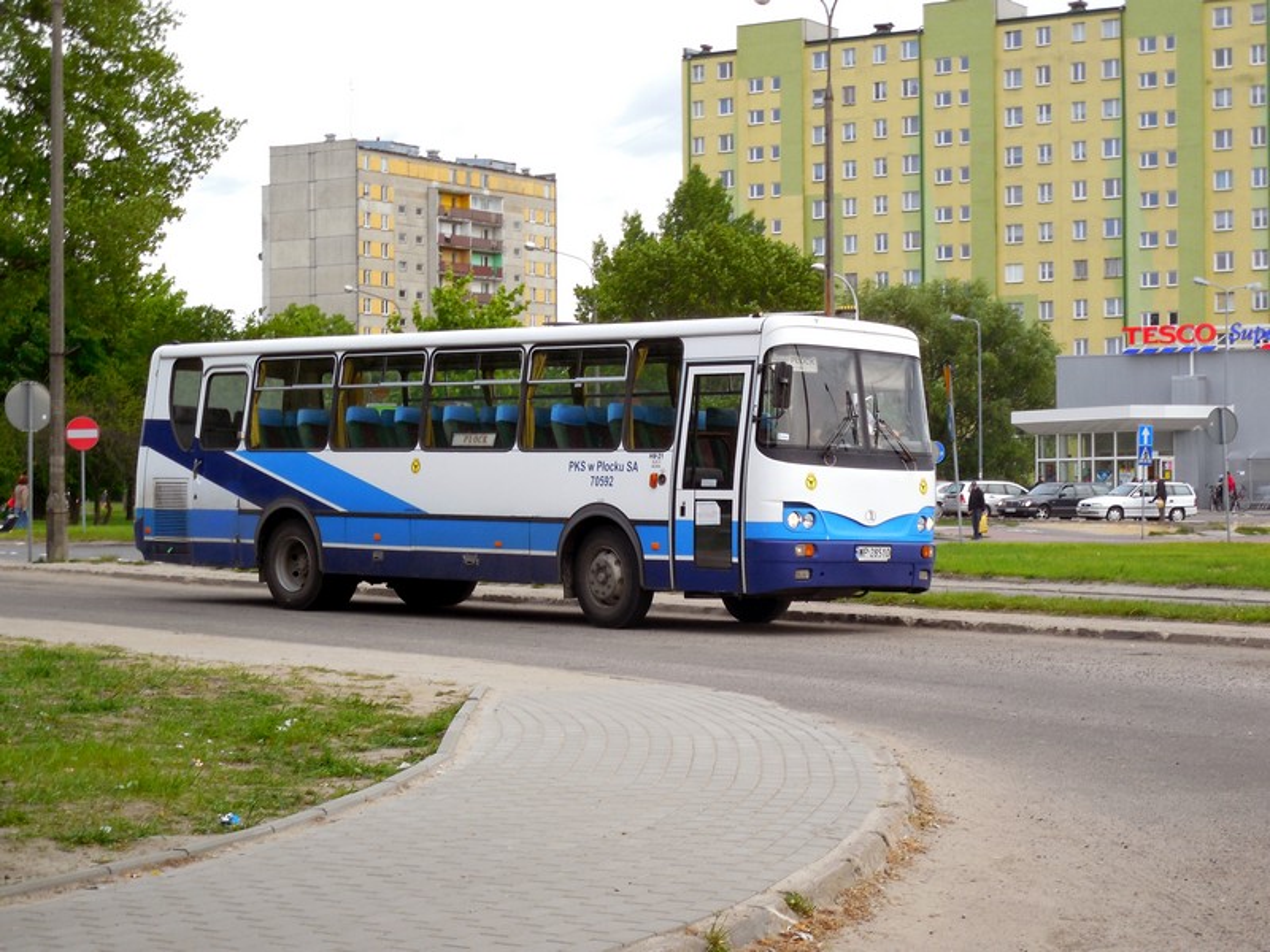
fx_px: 2531
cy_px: 476
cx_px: 635
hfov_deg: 28.2
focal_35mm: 69
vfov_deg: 21.3
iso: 125
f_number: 4.4
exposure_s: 1/160
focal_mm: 12.5
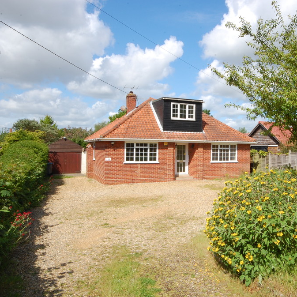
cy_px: 150
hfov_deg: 51.6
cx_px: 196
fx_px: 301
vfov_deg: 52.5
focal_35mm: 31
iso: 200
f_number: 22
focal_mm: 16
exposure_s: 1/40
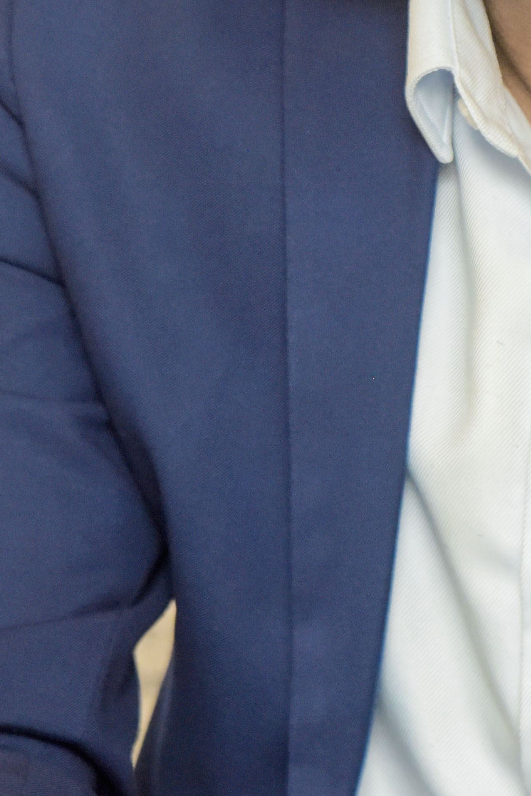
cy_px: -75
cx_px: 511
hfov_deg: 1.8
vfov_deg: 2.7
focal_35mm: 776
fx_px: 17155
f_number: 3.5
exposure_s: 1/125
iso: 1600
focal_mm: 200
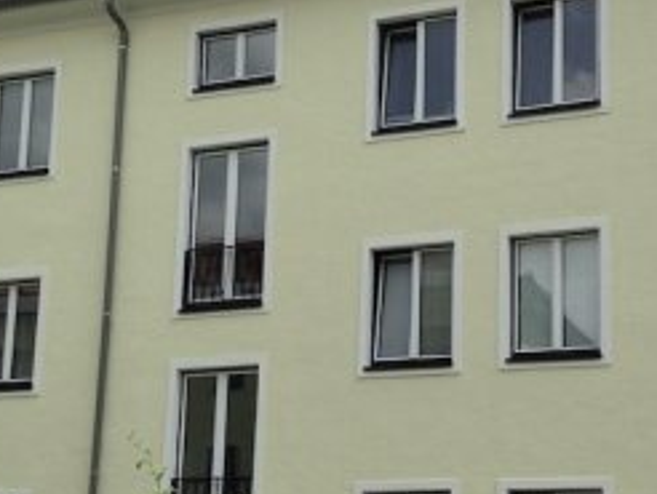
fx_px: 1425
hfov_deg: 25.9
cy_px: 342
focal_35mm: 75
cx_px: 409
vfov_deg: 19.6
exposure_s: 1/1506
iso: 50
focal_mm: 4.12
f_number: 2.4
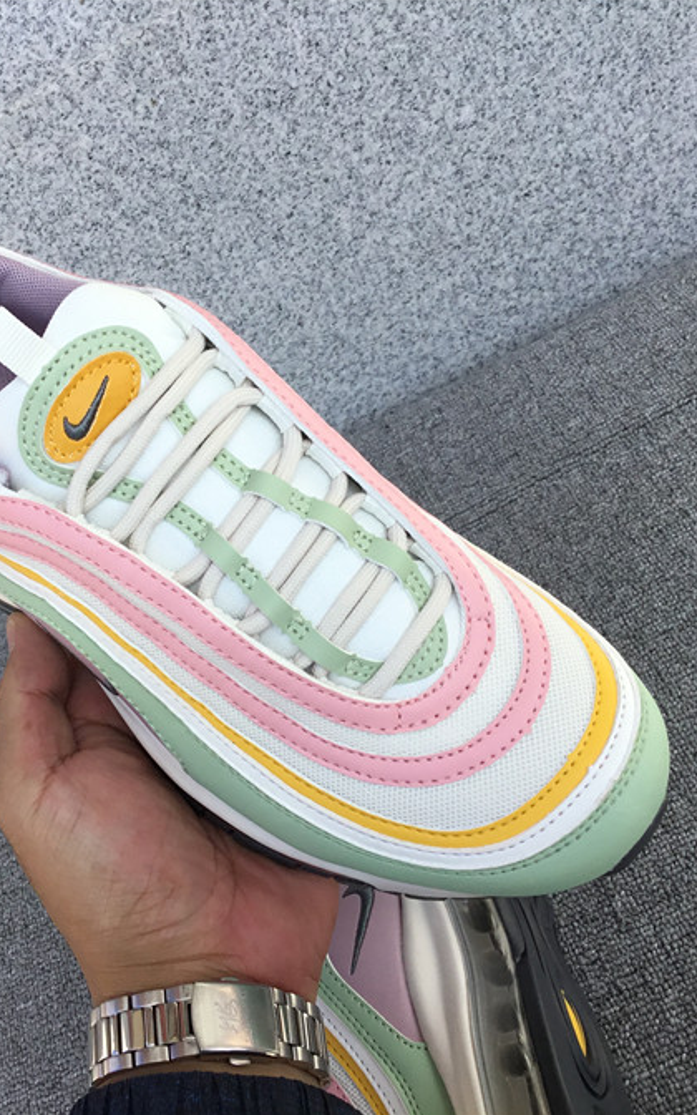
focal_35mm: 44
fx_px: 1337
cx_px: 236
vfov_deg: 45.3
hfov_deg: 29.0
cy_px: 557
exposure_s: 1/590
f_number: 2.4
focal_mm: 3.3
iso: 25
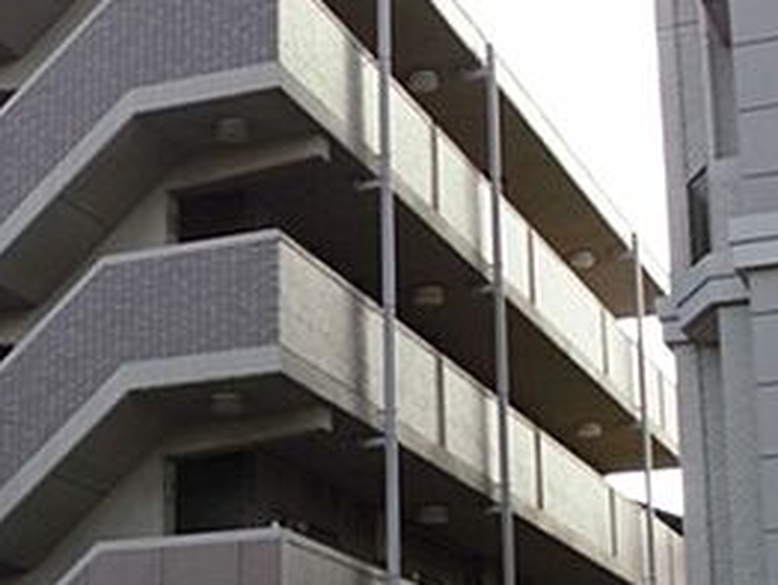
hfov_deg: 23.2
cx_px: 163
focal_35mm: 83
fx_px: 1867
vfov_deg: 17.7
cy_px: 404
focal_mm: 6.1
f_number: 4
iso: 100
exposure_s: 1/250
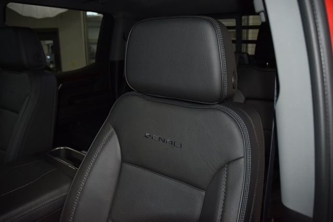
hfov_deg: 67.4
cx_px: 166
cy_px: 111
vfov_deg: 48.0
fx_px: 250
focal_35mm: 27
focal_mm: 18
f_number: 3.5
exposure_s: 1/100
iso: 1400
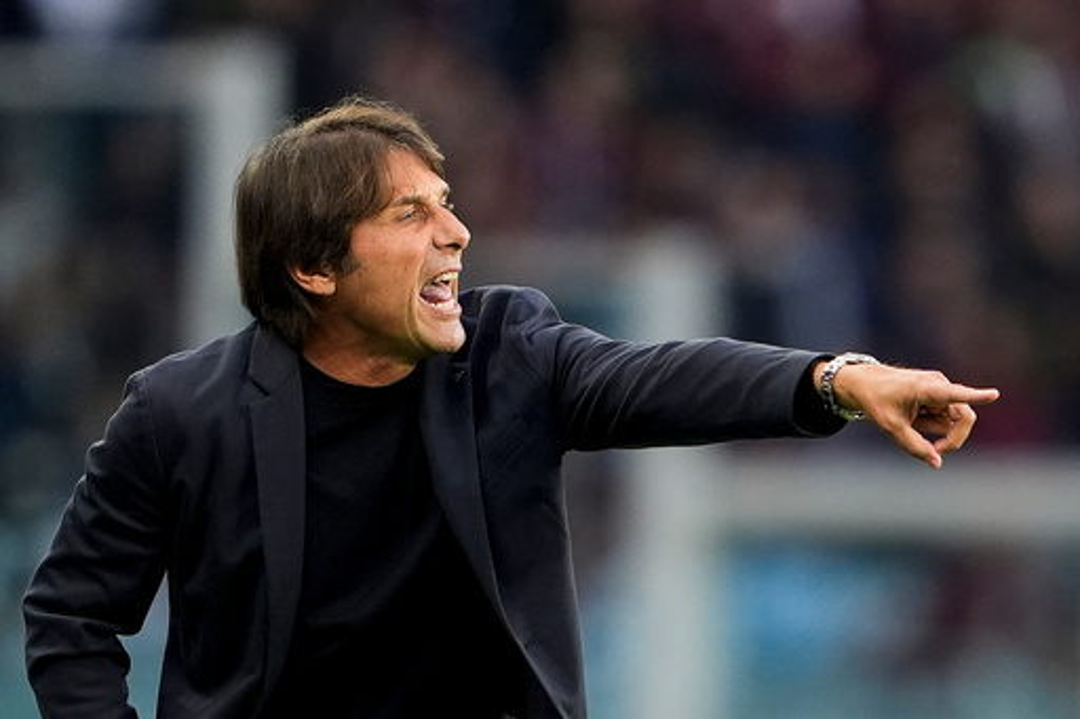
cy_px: 360
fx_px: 11995
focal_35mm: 400
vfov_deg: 3.4
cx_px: 540
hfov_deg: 5.2
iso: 1250
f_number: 2.8
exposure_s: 1/1000
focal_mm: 400
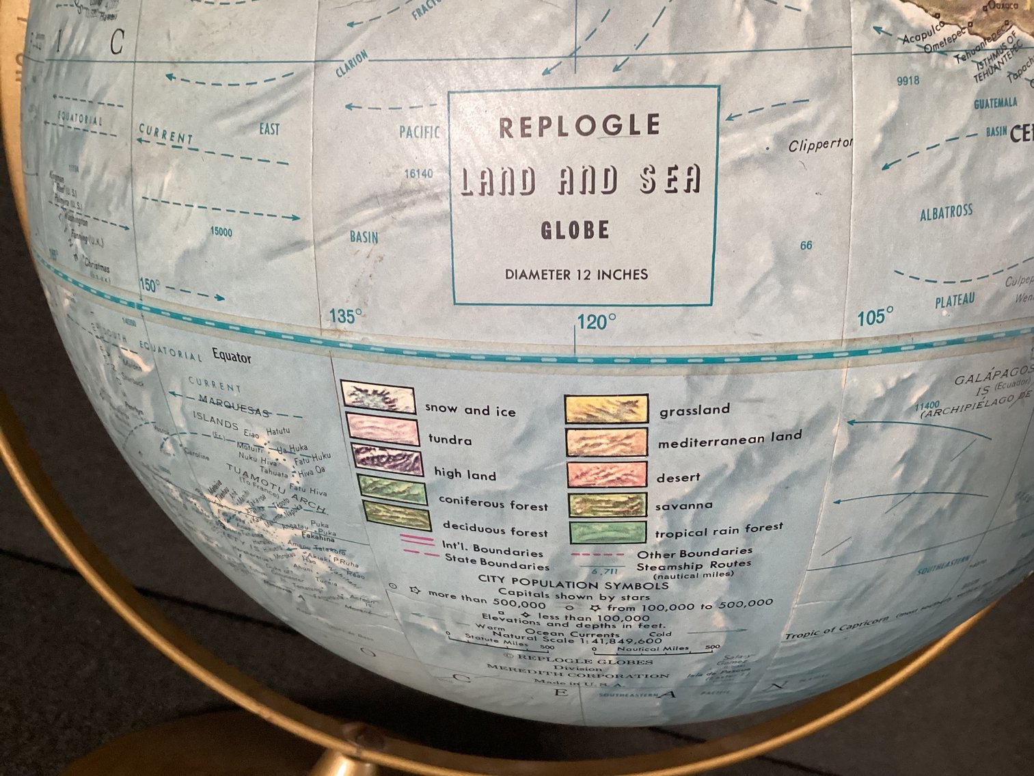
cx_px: 517
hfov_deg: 58.3
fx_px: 926
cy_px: 388
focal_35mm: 31
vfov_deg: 45.4
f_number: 2.4
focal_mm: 3.3
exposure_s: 1/50
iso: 125
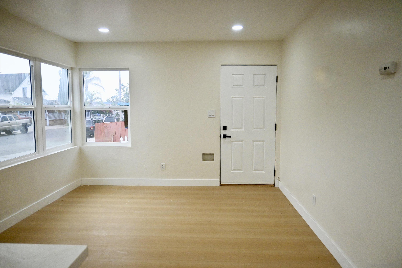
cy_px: 134
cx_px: 201
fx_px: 268
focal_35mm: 24
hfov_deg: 73.8
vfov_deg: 53.1
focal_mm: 16
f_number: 3.5
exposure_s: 1/800
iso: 1000
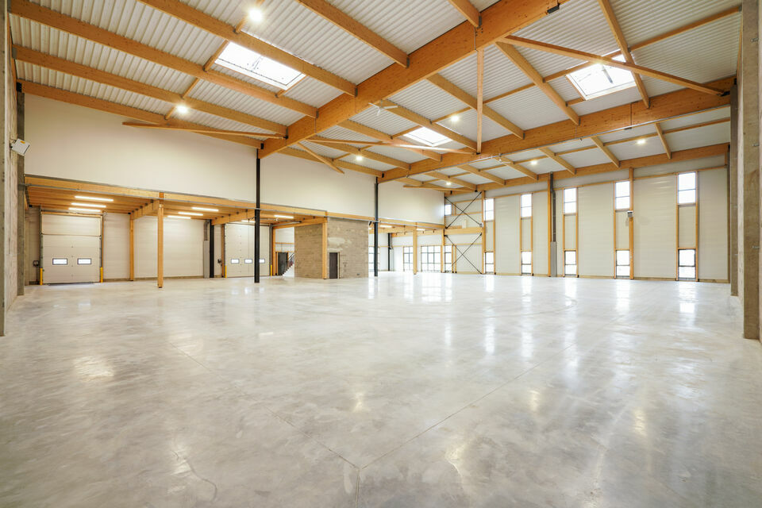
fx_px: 339
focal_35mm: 16
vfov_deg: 73.7
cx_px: 381
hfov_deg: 96.7
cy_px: 254
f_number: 11
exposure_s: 1/1.67
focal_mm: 16
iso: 100
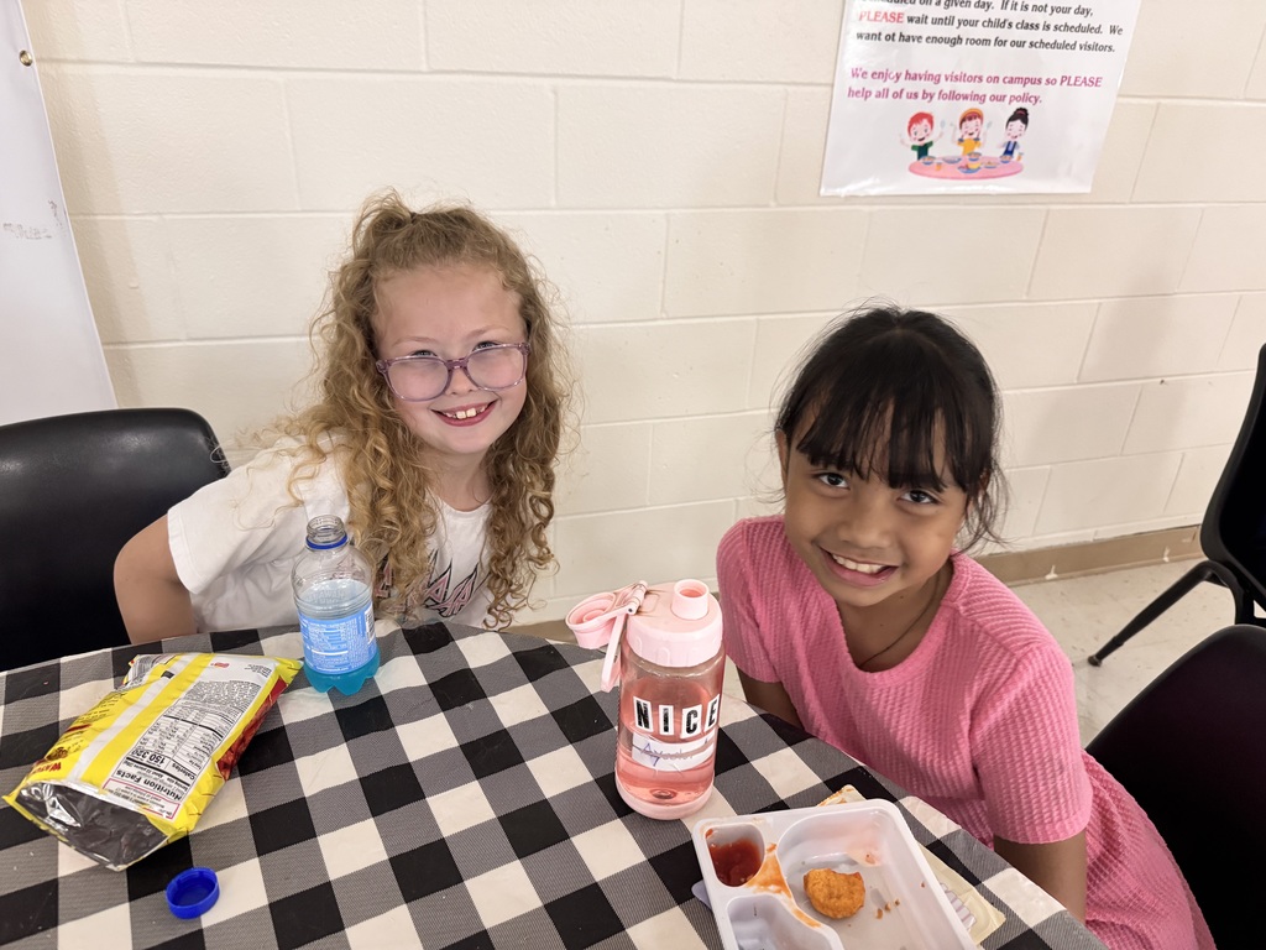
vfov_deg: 56.8
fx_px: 878
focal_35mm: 24
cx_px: 633
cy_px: 475
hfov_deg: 71.6
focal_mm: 6.76
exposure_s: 1/60
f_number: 1.78
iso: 500
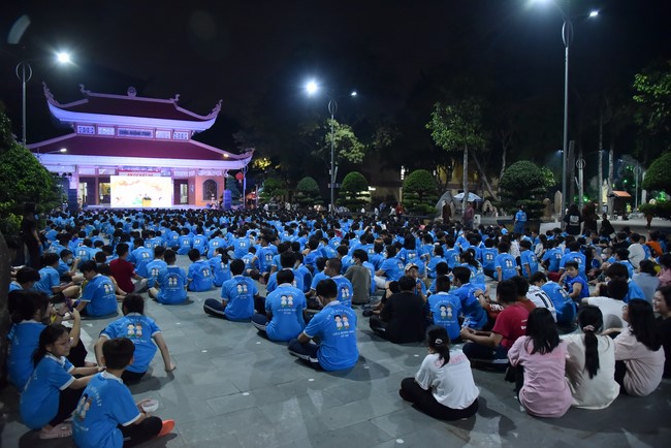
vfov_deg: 53.2
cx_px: 336
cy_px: 224
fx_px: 448
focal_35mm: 24
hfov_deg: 73.7
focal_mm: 24
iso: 4000
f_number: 4.5
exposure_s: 1/125
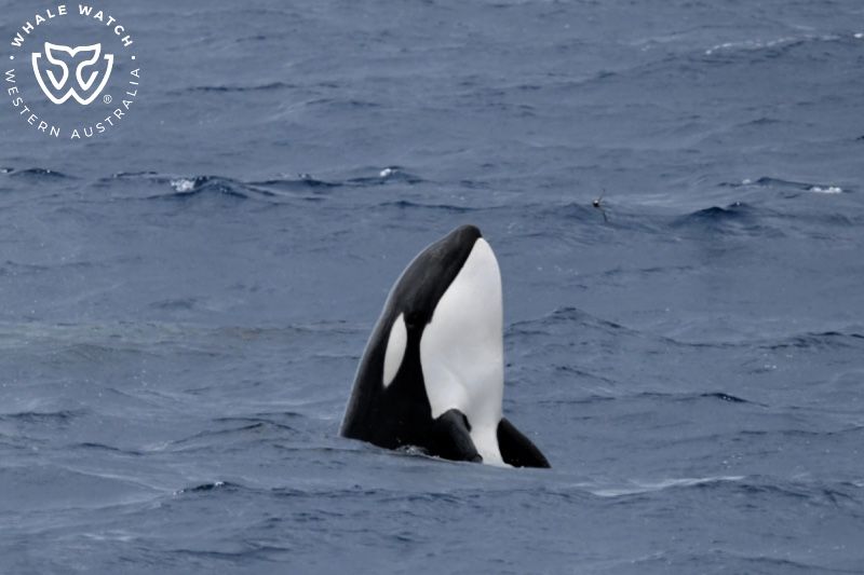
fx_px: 10797
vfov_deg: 3.1
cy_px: 288
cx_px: 432
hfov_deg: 4.6
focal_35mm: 450
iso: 1400
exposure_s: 1/8000
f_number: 6
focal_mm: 450
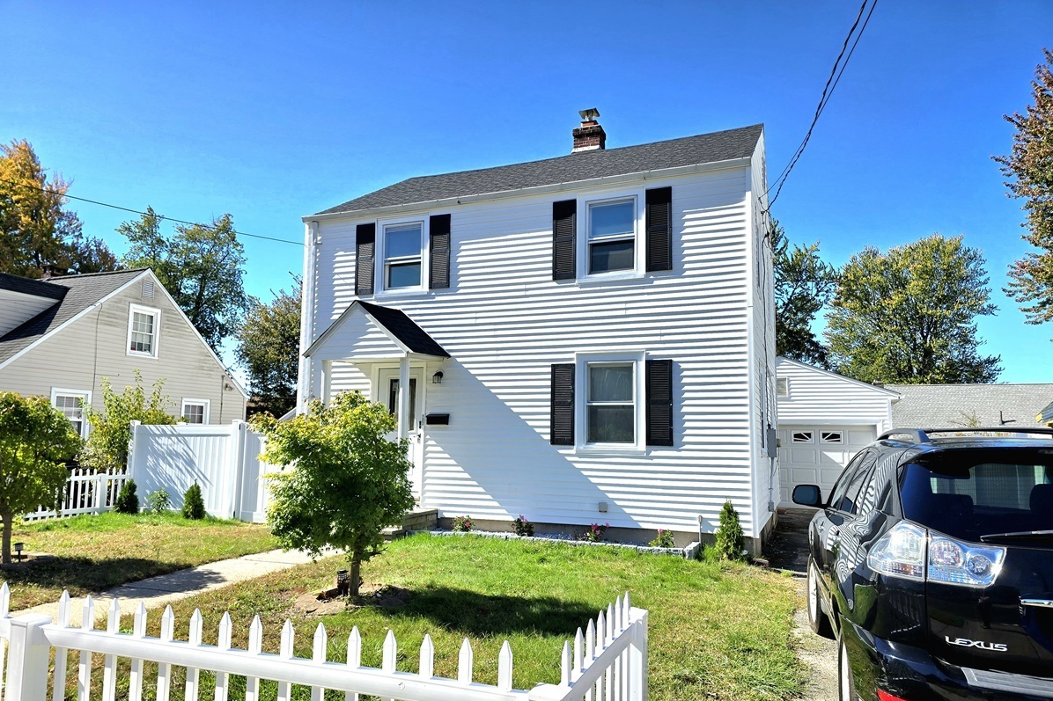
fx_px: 702
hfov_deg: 73.8
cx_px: 526
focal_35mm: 24
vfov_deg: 53.1
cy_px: 376
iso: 12
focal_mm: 6.3
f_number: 1.7
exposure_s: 1/833
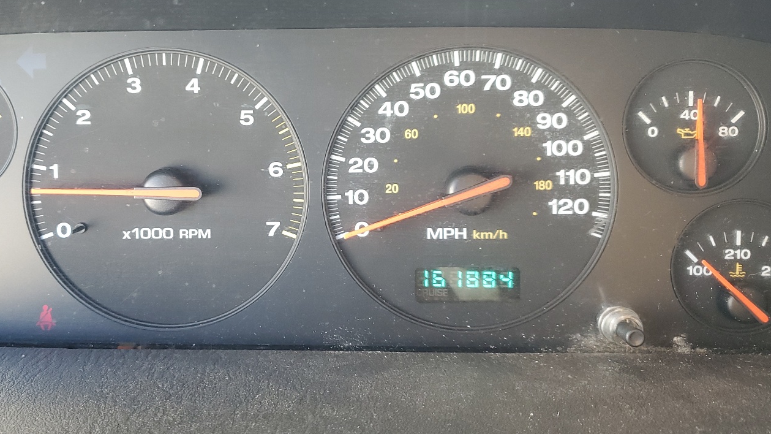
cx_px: 291
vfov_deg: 32.7
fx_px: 736
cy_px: 175
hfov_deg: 54.7
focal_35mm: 36
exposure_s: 1/60.2
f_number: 1.5
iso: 73
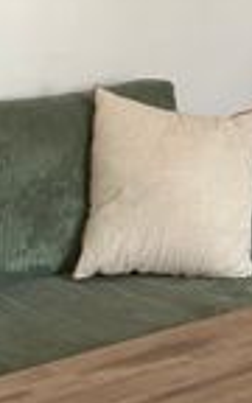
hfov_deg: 11.2
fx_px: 1264
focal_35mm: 115
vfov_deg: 18.1
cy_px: 118
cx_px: 294
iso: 80
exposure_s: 1/121
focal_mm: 4.25
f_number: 1.8
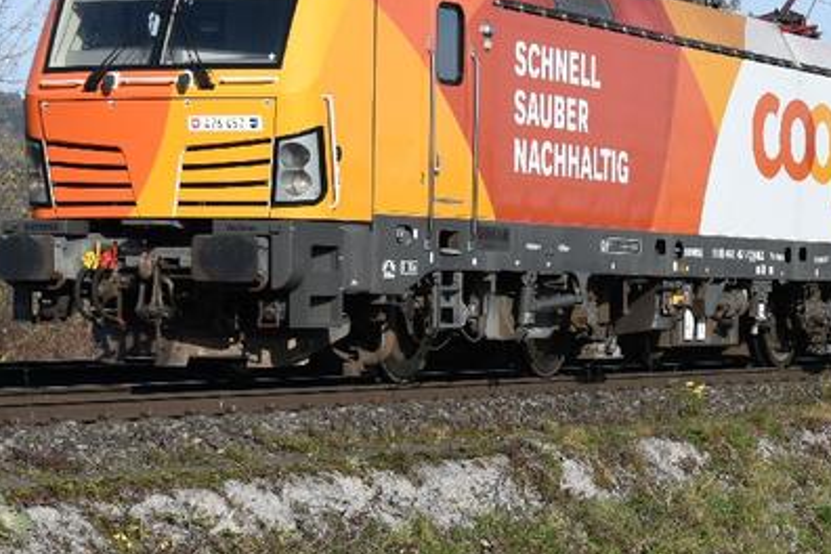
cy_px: 179
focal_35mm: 132
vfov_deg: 10.4
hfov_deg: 15.2
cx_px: 856
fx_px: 3047
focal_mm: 34
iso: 200
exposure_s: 1/1250
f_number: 5.6
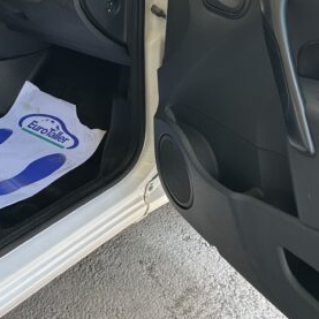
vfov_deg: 28.0
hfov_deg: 28.1
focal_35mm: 61
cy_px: 117
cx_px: 130
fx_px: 636
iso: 80
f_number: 1.78
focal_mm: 6.86
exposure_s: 1/268
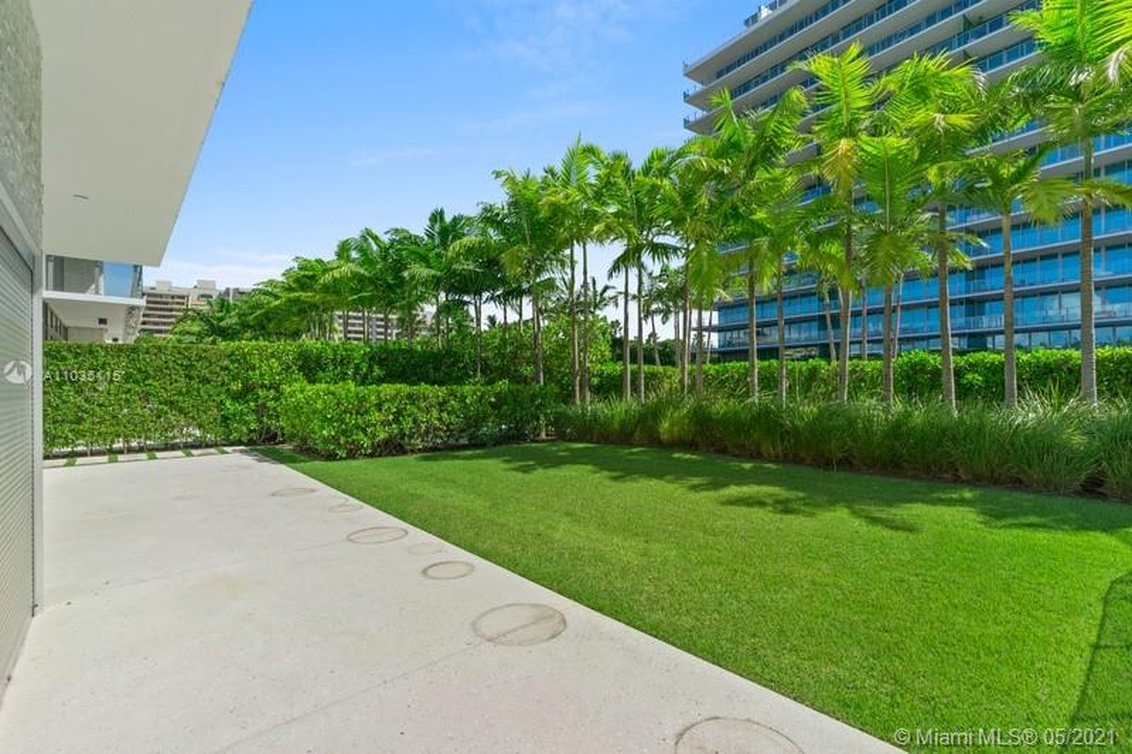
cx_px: 566
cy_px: 377
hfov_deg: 100.4
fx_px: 472
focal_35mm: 15
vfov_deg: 77.3
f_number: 8
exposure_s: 1/1250
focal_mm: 15
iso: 400
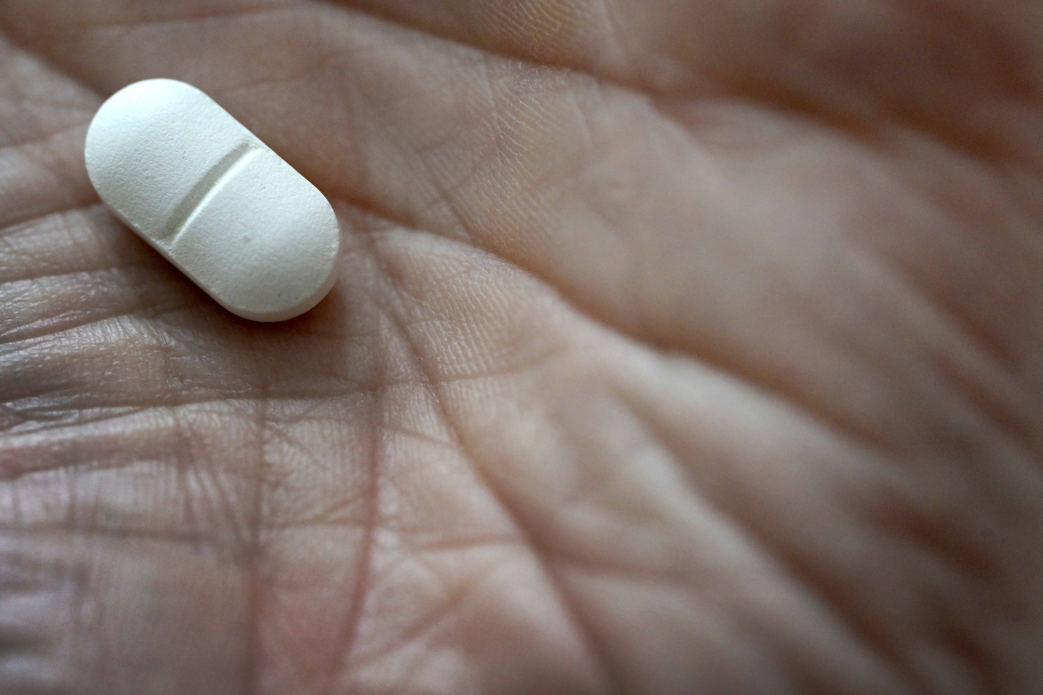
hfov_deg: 19.5
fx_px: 3042
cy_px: 348
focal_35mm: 105
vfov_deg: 13.0
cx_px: 522
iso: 4000
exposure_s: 1/80
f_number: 7.1
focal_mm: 105
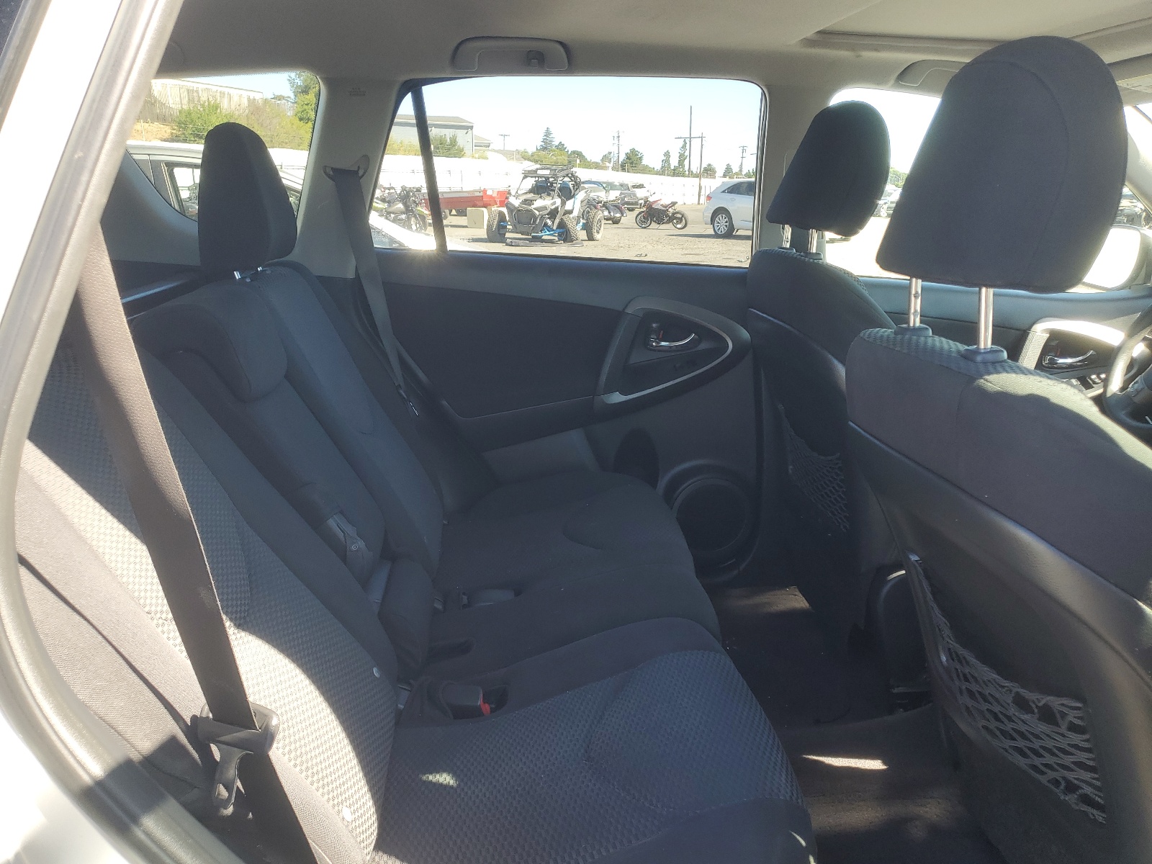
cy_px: 432
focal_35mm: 26
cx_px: 576
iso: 50
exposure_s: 1/227
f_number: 1.5
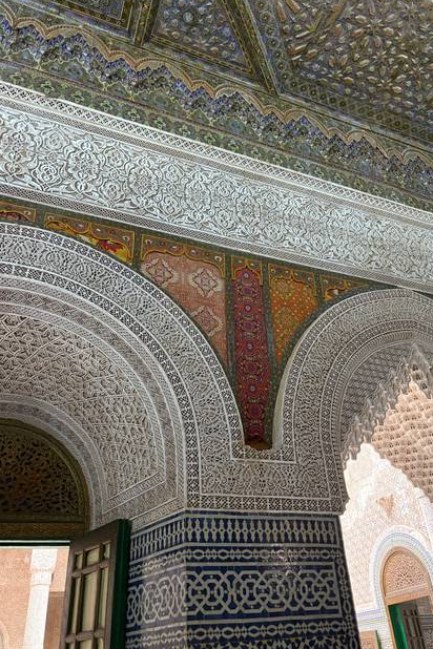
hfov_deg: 46.4
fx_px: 505
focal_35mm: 28
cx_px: 234
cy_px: 322
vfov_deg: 65.5
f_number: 1.6
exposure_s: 1/33
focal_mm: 5.96
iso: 640
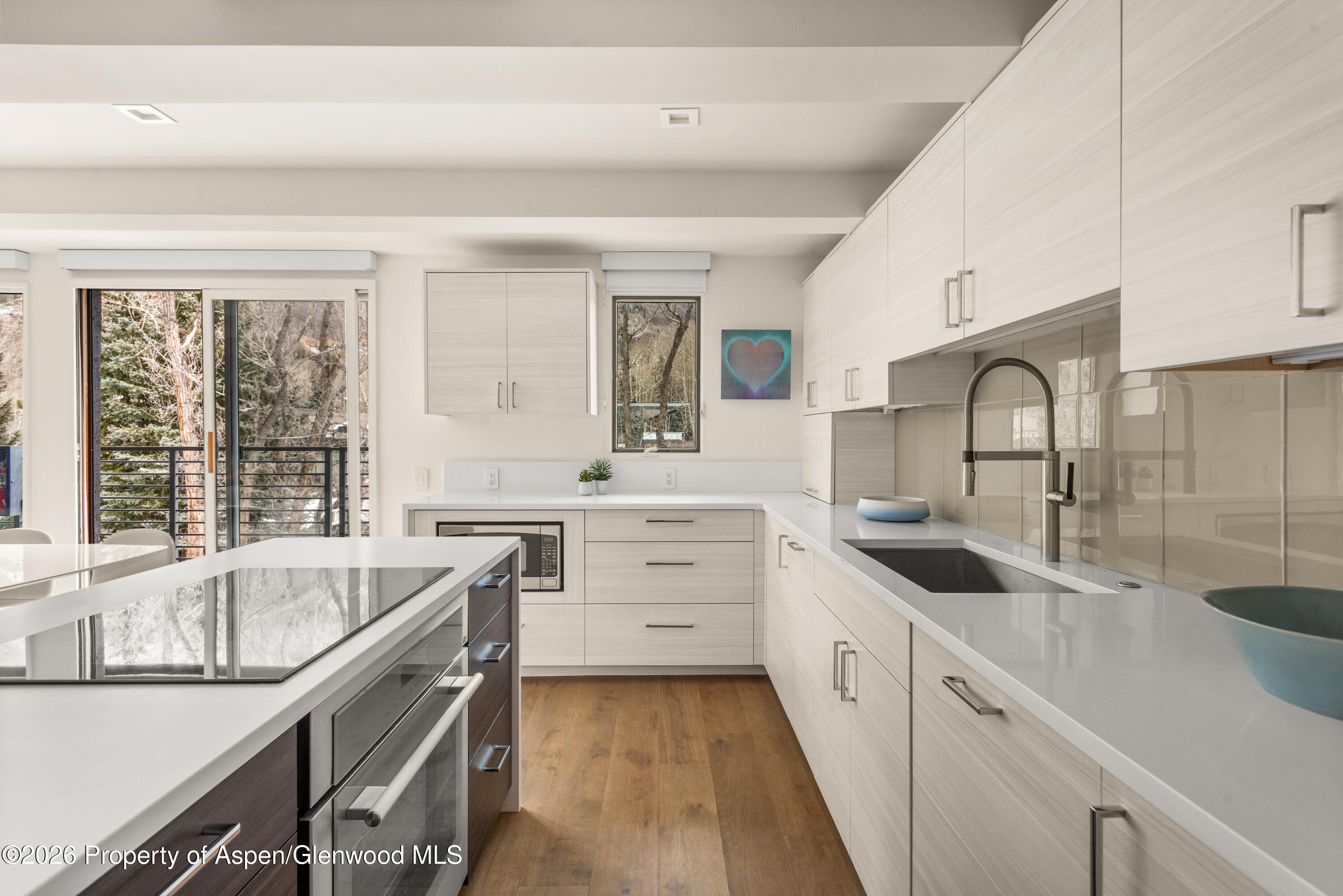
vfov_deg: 64.6
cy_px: 448
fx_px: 709
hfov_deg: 86.9
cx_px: 672
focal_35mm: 19
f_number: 10
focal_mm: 19
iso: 400
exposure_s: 1/5
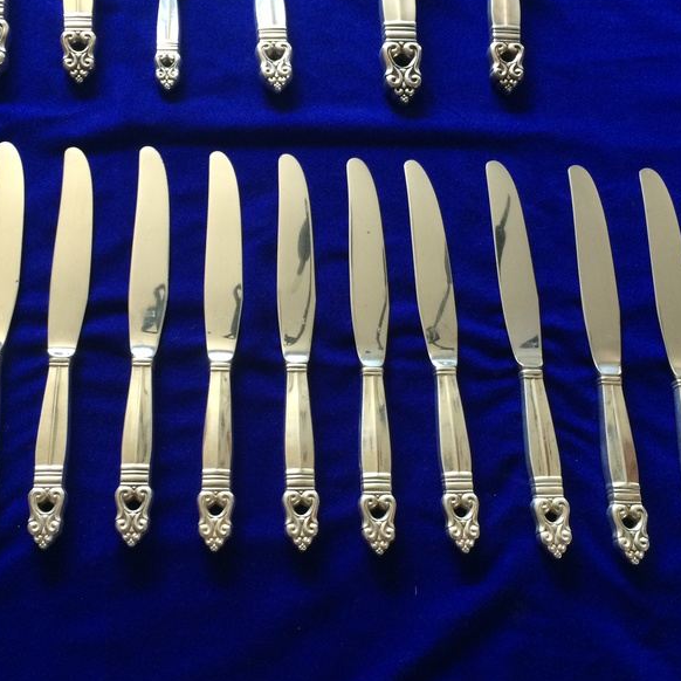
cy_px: 340
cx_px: 295
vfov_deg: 40.9
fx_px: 913
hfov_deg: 40.8
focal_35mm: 41
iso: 160
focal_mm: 4.12
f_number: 2.2
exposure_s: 1/30
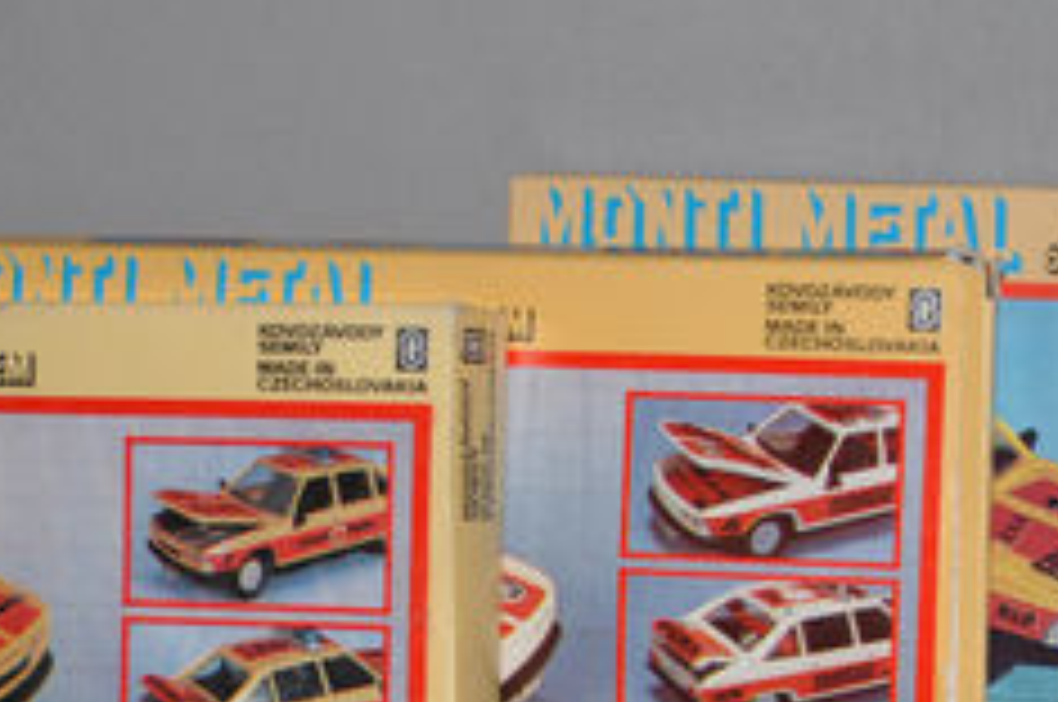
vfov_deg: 10.4
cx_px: 869
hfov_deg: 15.6
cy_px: 587
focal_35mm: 131
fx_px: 3845
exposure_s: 1/60
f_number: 4.8
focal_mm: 32
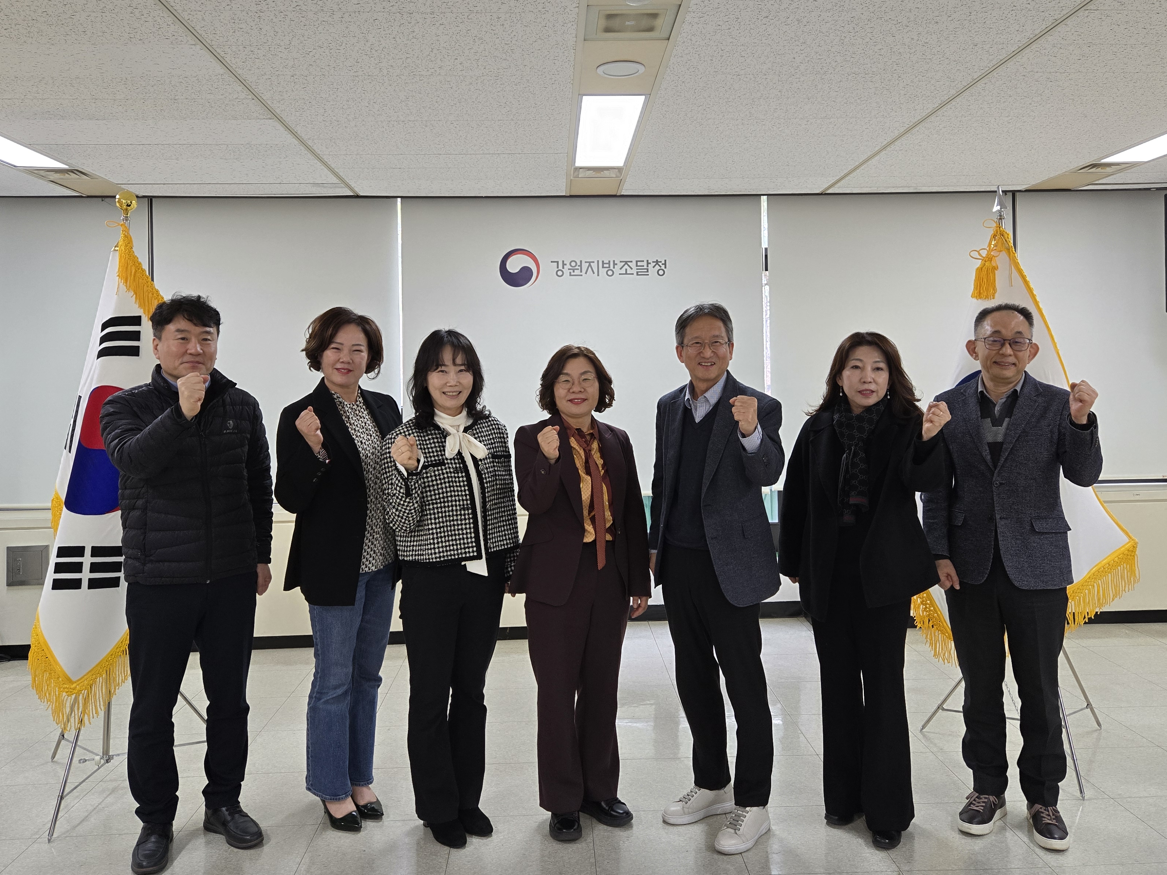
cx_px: 605
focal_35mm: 29
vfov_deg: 48.0
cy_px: 363
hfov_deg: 61.6
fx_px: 978
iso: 160
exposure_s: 1/120
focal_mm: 5.4
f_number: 1.8
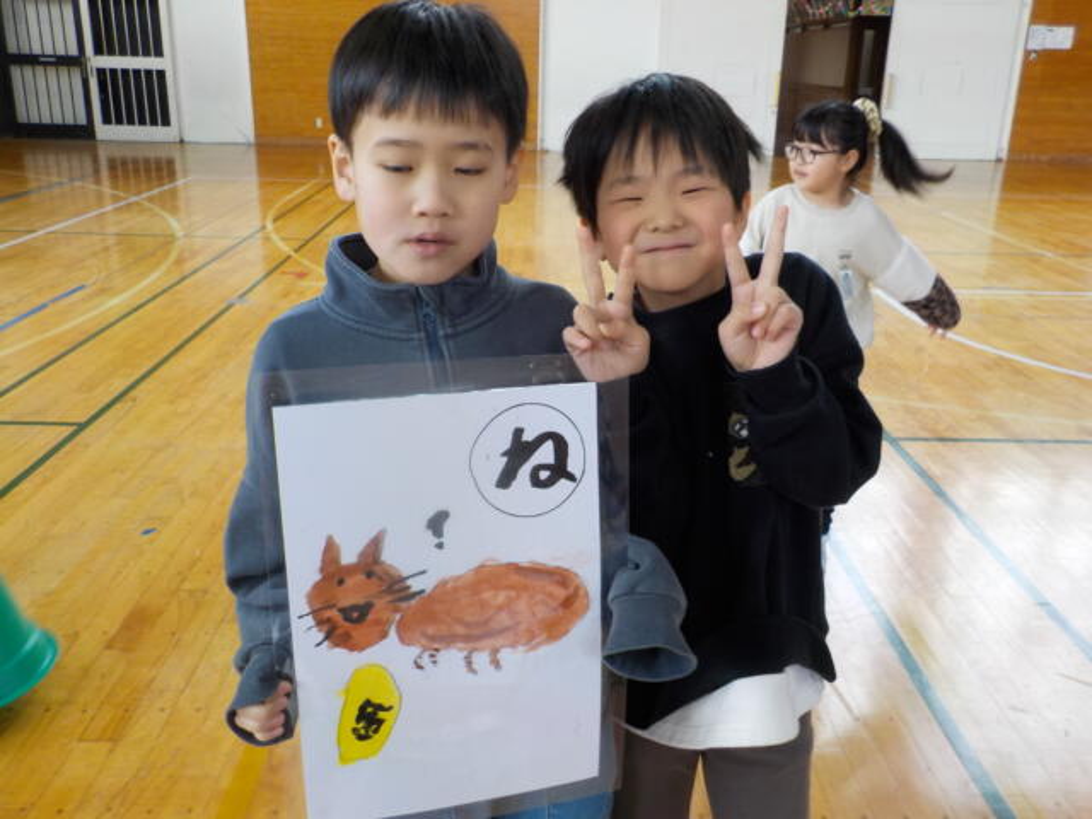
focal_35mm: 30
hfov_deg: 60.0
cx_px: 546
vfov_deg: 46.8
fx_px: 946
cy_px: 410
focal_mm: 4.1
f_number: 3.3
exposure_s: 1/40
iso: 125
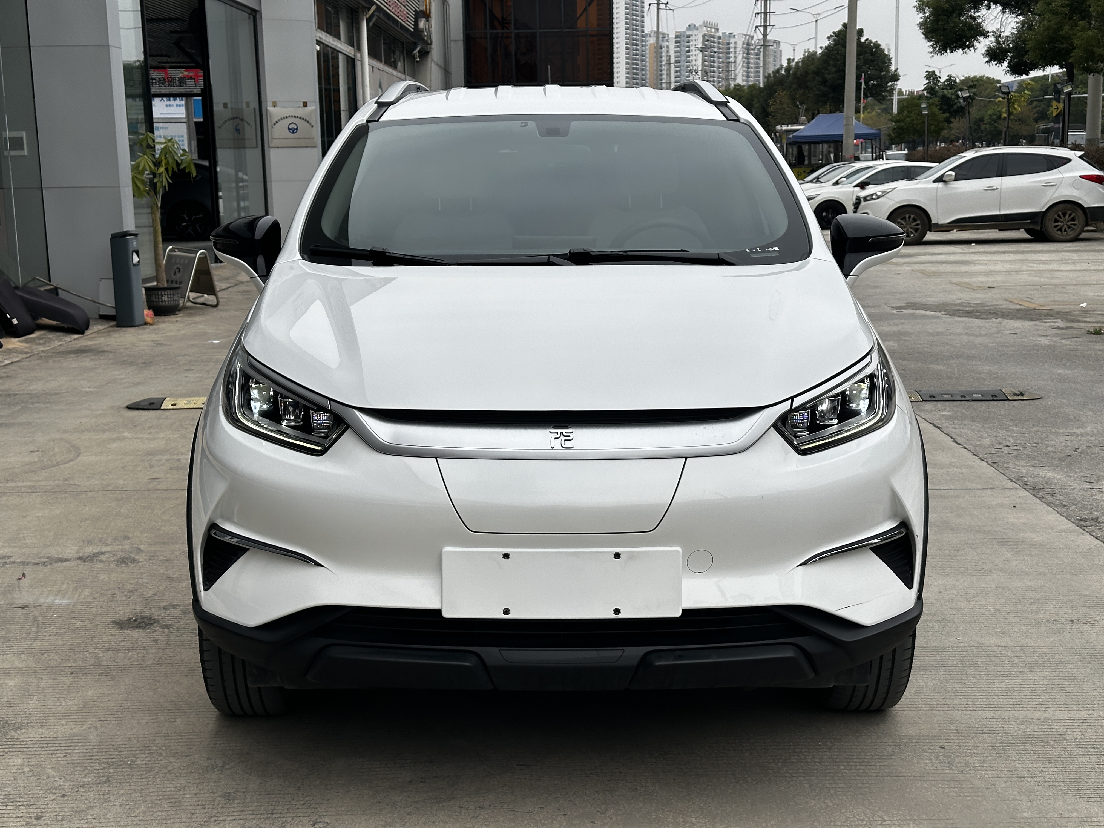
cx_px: 552
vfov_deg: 30.3
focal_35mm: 48
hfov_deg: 39.7
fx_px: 1531
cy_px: 414
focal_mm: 6.86
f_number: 1.78
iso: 64
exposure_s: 1/2809
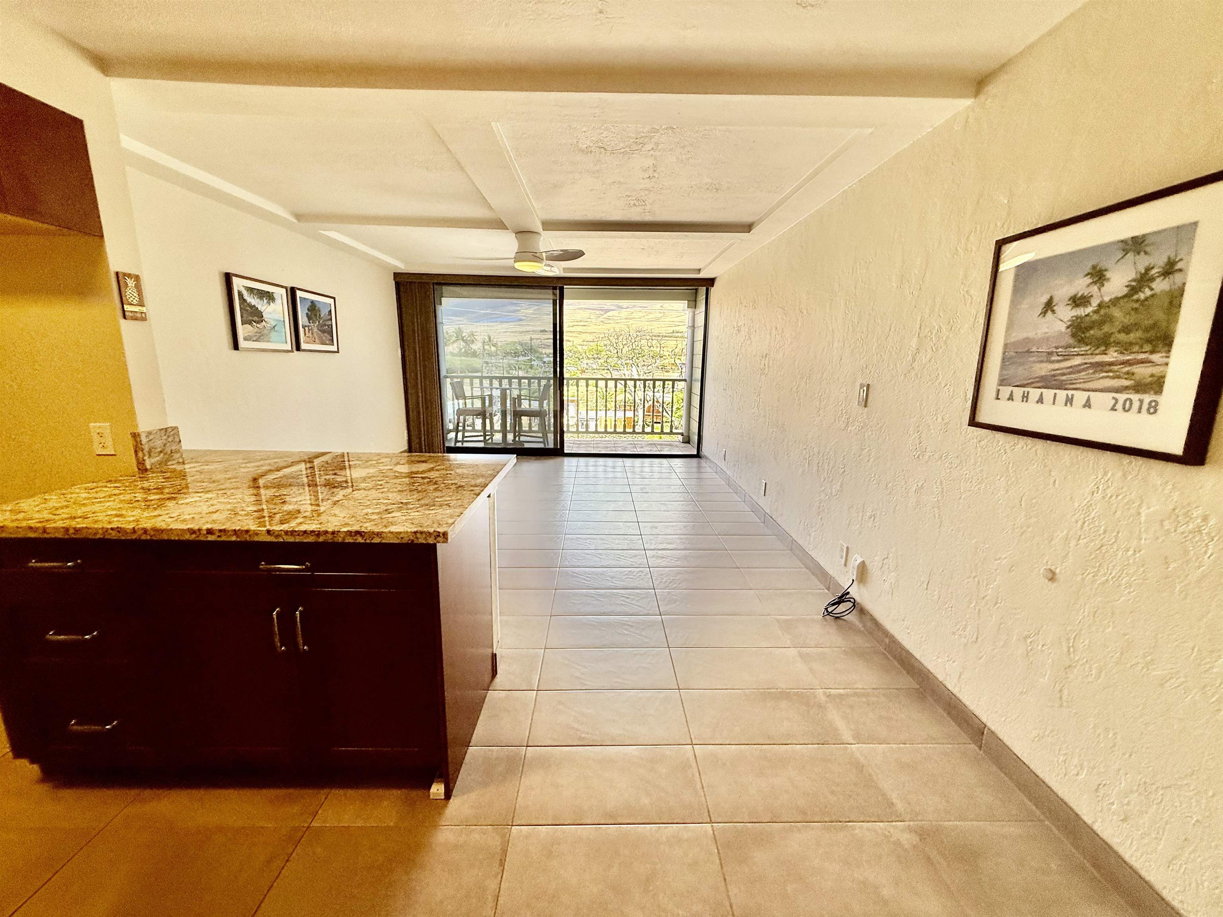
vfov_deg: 85.7
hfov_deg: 102.1
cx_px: 612
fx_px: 495
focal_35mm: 14
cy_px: 458
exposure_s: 1/222
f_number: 2.2
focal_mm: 2.22
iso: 64
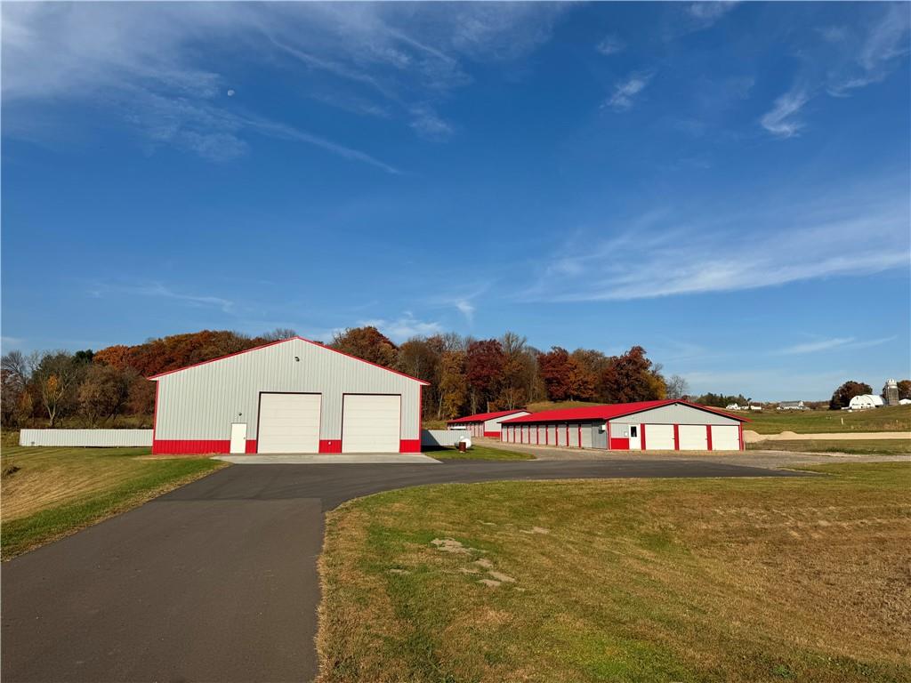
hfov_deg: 71.6
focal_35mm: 24
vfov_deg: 56.8
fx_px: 632
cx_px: 456
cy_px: 342
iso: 80
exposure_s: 1/6410
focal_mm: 6.76
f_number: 1.78
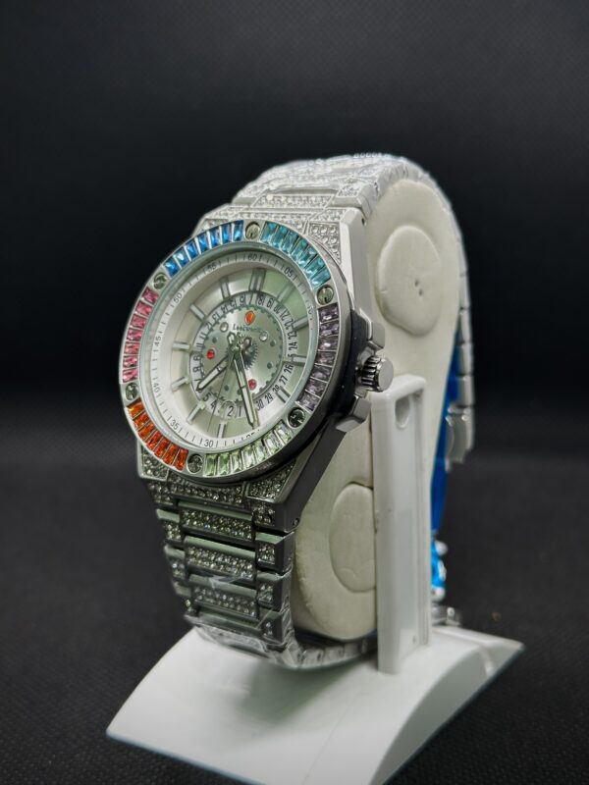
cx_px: 294
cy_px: 392
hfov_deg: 30.3
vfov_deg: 39.7
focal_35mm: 48
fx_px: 1089
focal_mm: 6.86
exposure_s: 1/100
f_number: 1.78
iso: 50
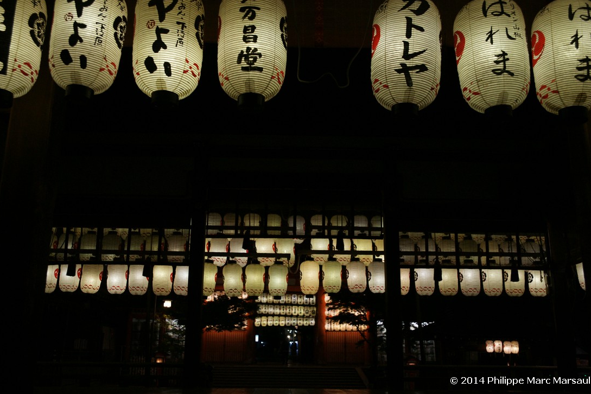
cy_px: 190
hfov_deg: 51.9
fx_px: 607
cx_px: 297
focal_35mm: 37
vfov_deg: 35.9
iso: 800
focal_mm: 35
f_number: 4
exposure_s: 1/50
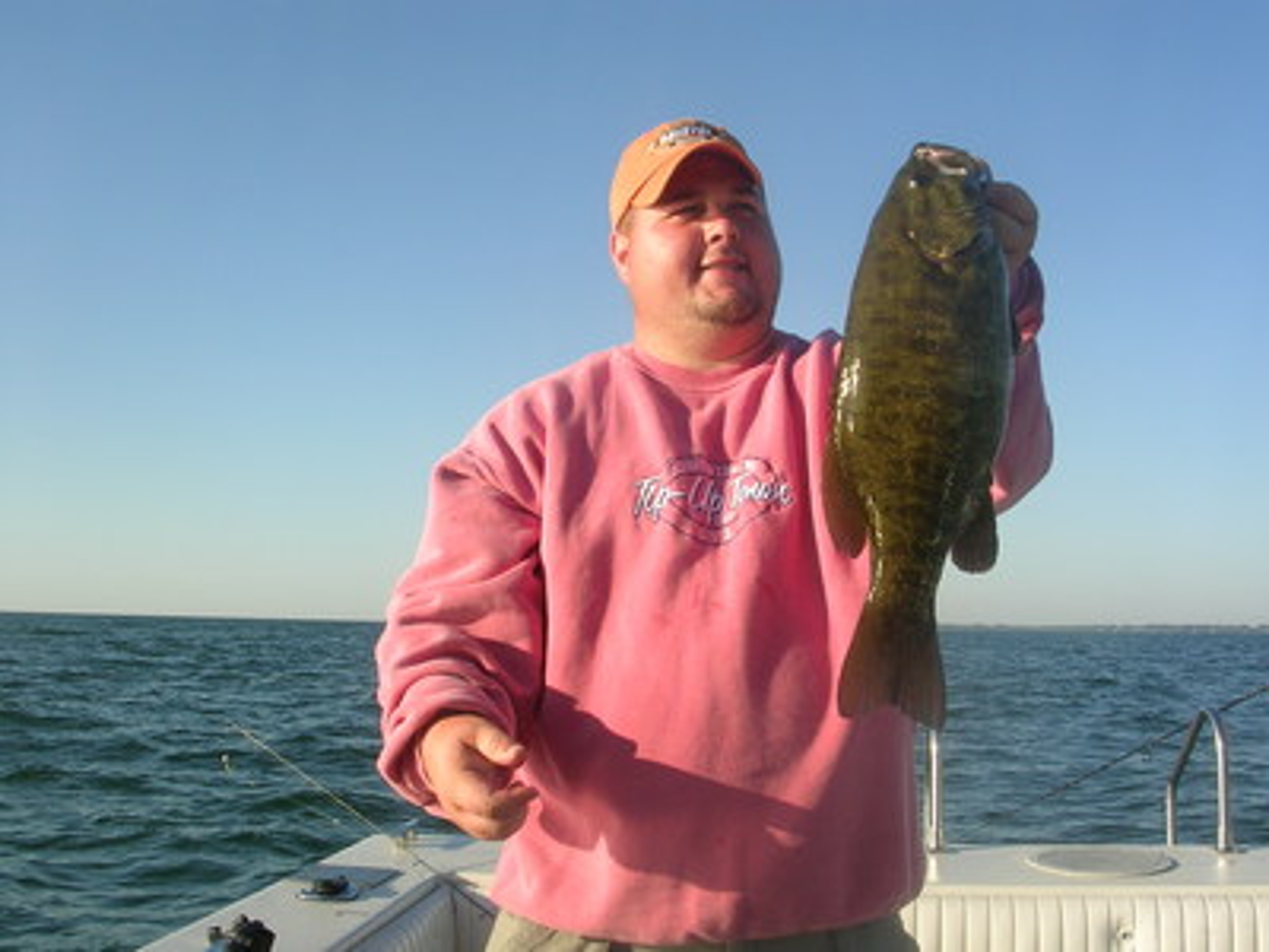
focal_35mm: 38
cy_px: 476
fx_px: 1393
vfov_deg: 37.7
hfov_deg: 49.0
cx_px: 634
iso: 50
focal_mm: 5.8
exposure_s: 1/240
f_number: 5.6
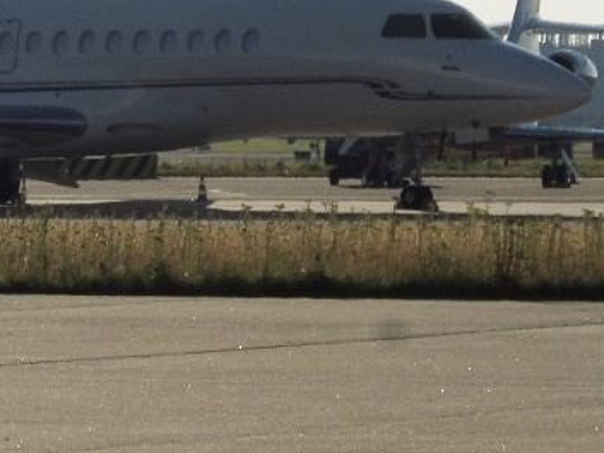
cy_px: -84
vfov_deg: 1.8
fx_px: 14644
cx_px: -51
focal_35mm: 839
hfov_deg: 2.4
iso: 100
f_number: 7.1
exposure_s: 1/1300
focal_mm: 51.5
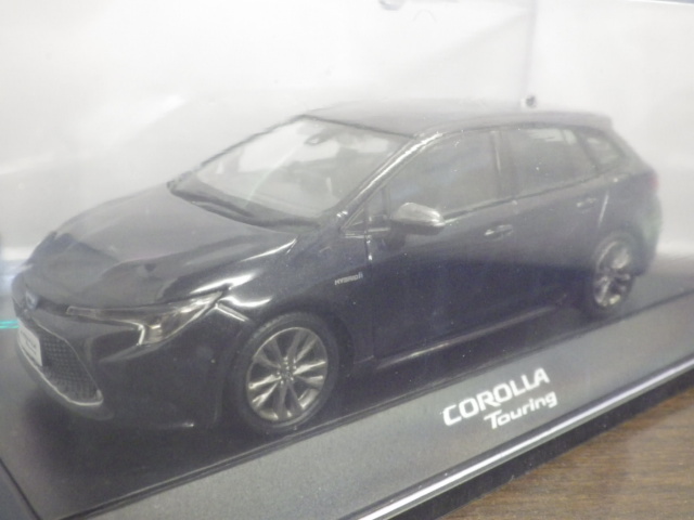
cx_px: 347
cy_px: 260
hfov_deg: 45.8
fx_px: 822
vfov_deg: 35.1
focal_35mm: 41
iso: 1000
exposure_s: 1/25
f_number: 3.6
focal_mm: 7.4
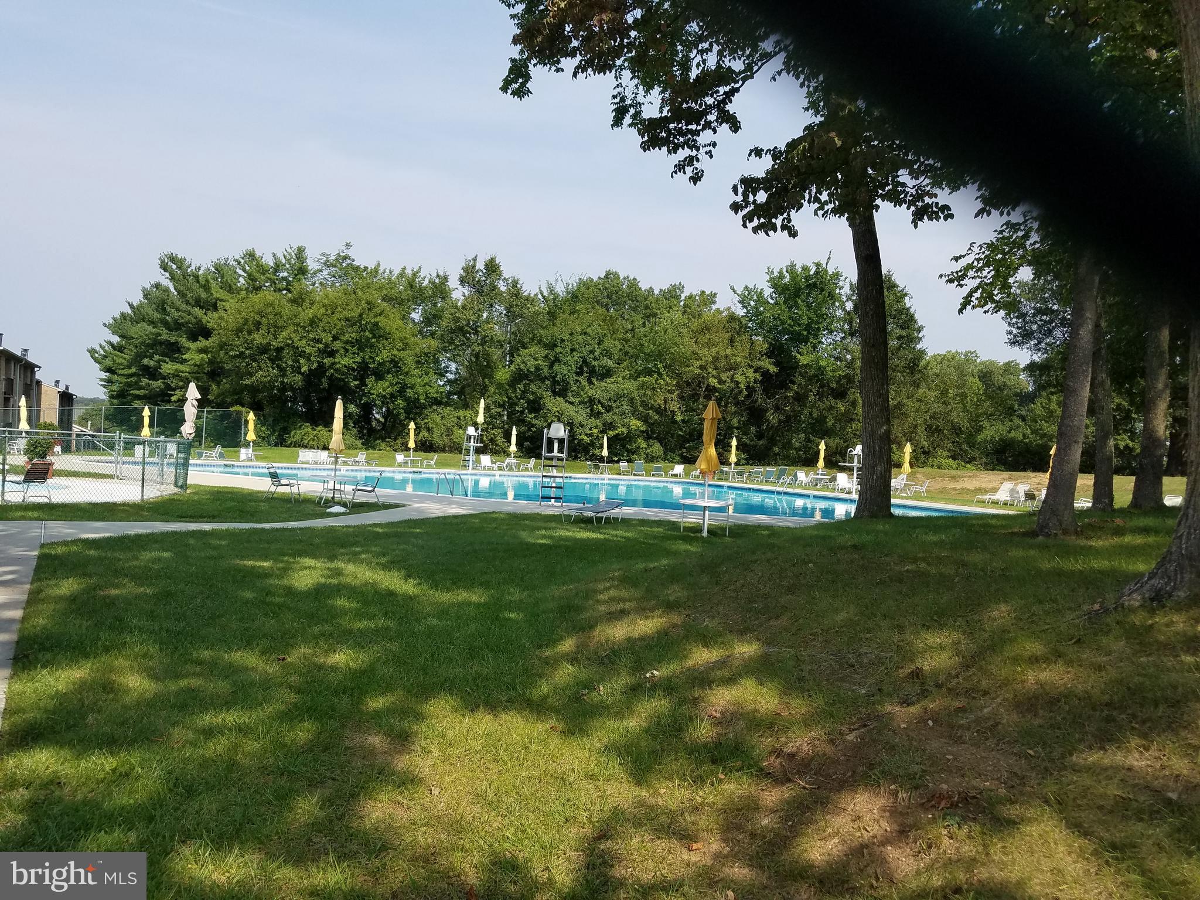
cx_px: 600
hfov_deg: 67.3
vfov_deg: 53.1
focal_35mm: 26
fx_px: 901
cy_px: 450
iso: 50
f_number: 1.7
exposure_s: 1/2208
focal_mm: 4.2
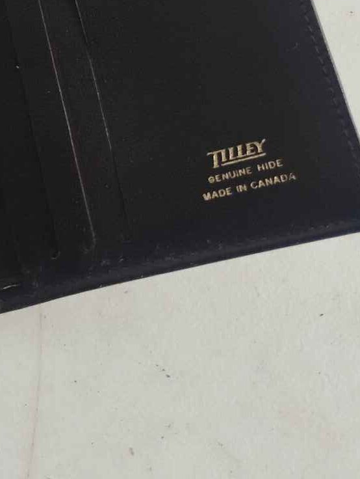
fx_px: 1010
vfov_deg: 25.5
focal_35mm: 73
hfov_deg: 19.3
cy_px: 11
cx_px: -45
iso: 359
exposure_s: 1/120
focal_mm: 4.26
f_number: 1.8
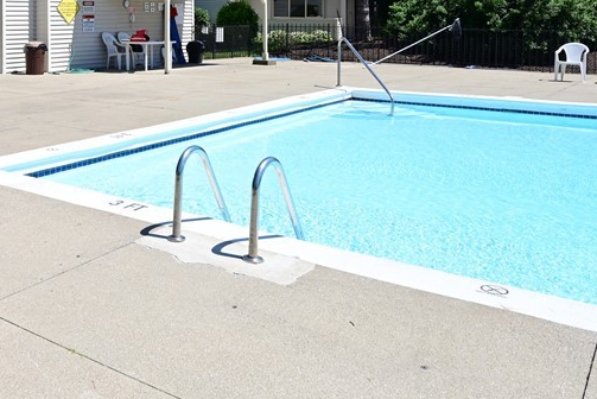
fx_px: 680
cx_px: 90
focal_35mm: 41
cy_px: 18
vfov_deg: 30.7
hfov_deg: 44.2
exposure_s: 1/1250
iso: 500
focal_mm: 19
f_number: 9
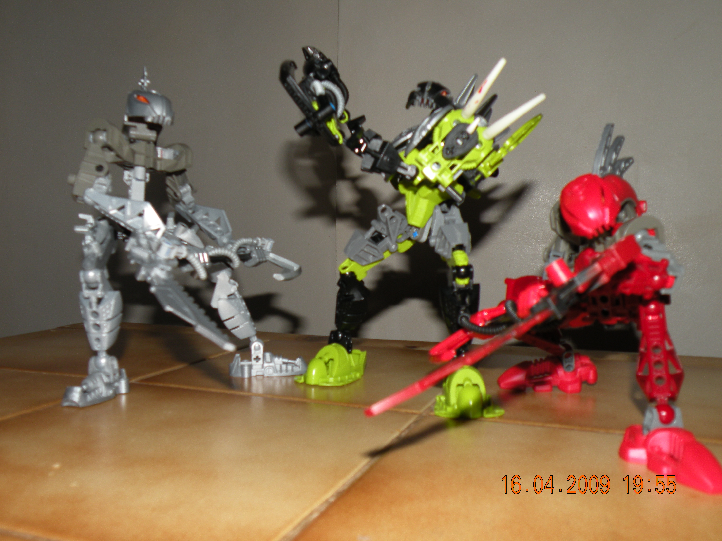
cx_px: 361
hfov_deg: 55.4
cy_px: 270
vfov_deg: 42.9
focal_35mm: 33
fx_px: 688
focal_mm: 5.8
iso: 64
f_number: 3.2
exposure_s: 1/60
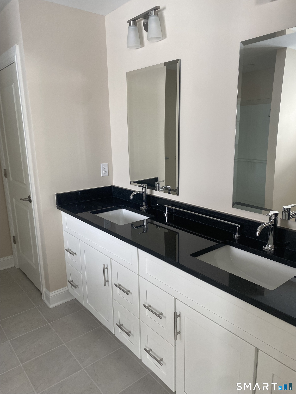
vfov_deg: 67.3
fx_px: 296
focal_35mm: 26
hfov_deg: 53.1
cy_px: 197
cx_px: 148
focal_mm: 4.25
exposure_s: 1/115
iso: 125
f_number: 1.8
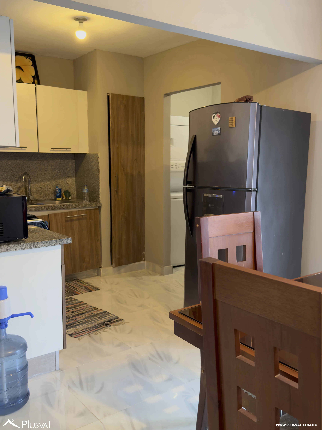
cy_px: 215
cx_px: 161
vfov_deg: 52.6
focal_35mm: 35
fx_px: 434
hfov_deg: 40.7
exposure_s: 1/40
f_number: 1.78
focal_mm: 6.76
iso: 320
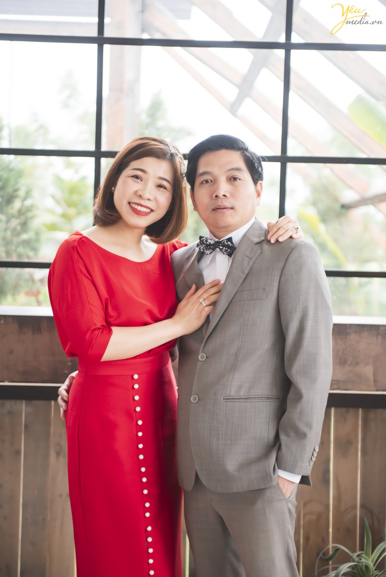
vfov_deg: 28.8
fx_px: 1125
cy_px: 288
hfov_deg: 19.5
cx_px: 193
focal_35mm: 70
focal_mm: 70
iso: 320
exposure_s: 1/160
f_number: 2.8
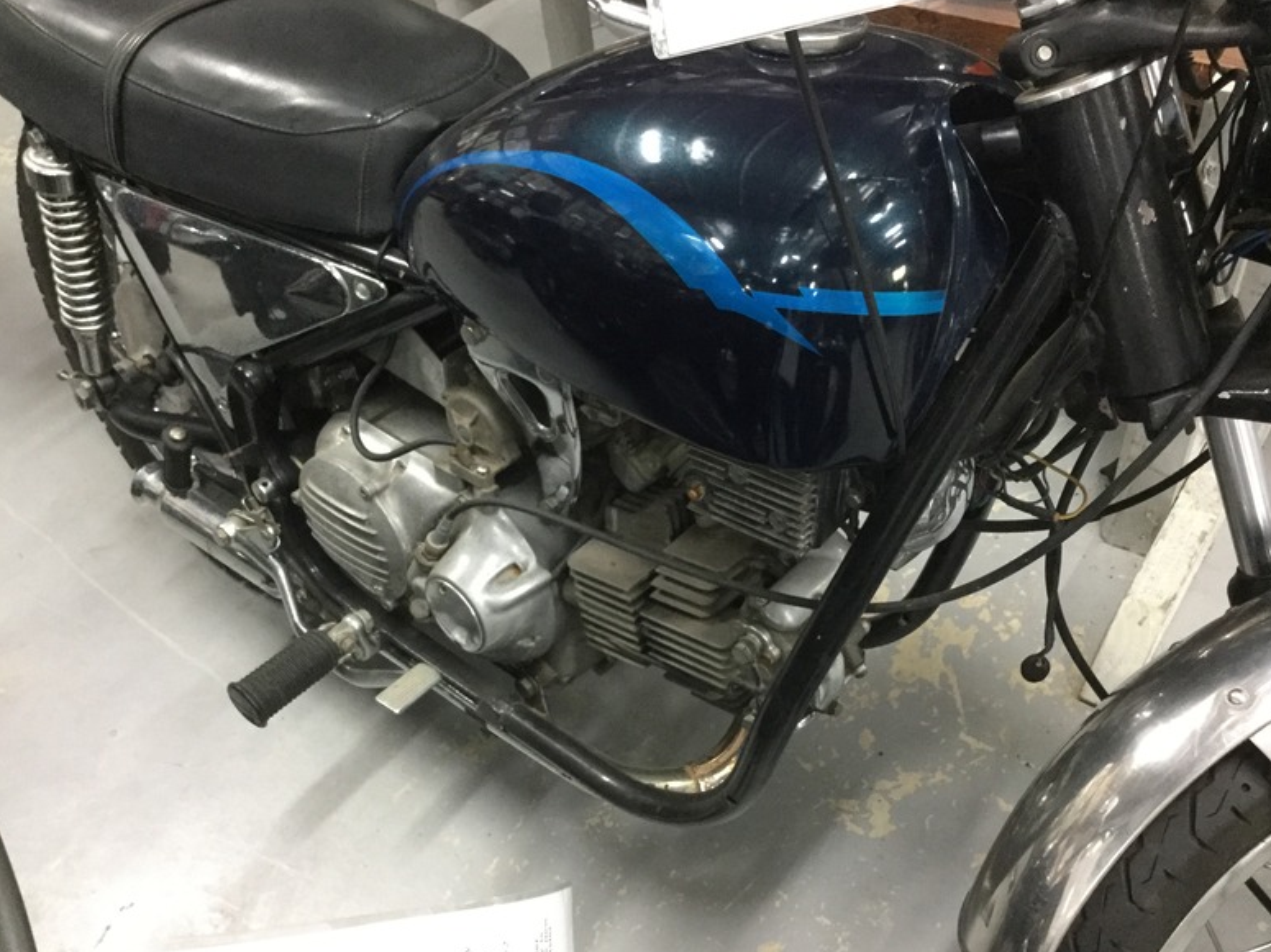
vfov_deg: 44.1
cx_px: 651
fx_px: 1175
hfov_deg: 56.8
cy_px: 478
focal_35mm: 32
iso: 400
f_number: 2.4
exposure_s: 1/17
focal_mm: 3.3
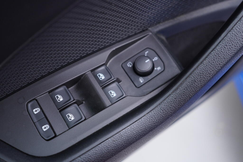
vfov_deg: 36.9
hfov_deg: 53.1
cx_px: 122
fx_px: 243
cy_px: 81
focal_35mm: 36
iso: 250
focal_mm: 24
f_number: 2.8
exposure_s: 1/40
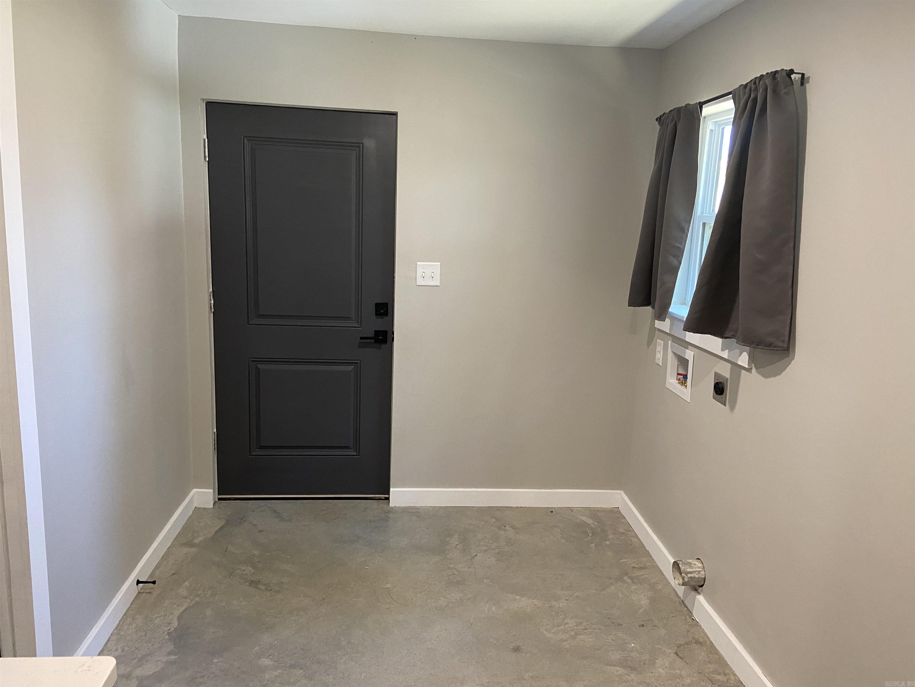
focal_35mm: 26
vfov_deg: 53.1
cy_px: 344
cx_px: 458
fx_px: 687
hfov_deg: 67.3
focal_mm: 4.25
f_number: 1.8
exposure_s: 1/60
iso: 200
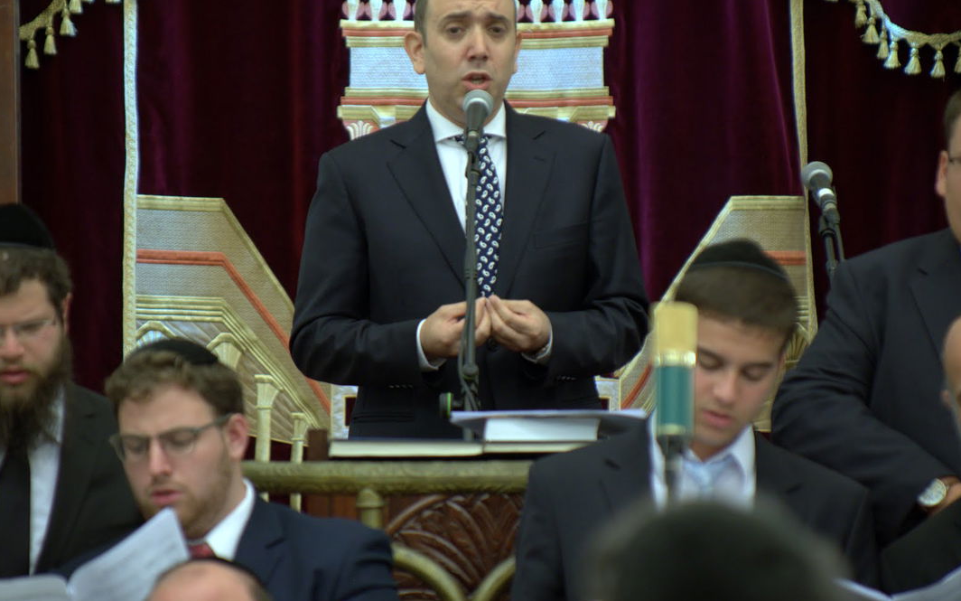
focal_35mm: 271
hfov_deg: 7.7
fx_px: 7098
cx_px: 410
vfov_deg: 4.8
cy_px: 248
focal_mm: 135
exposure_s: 1/30
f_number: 2.8
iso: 800
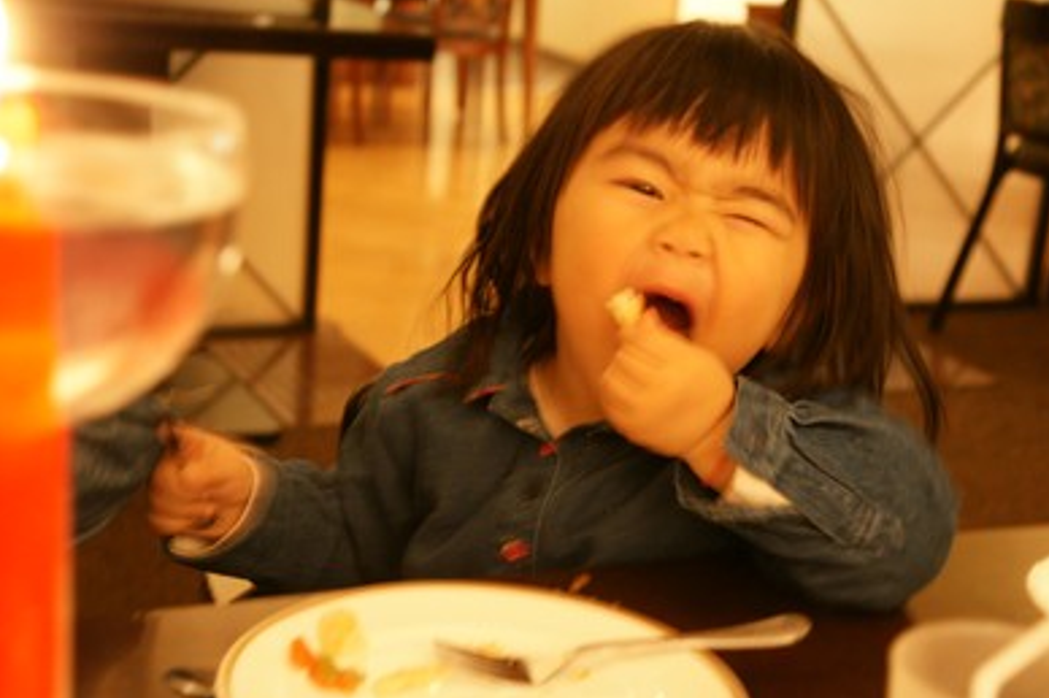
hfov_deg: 31.0
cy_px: 372
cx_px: 565
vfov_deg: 20.9
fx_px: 1892
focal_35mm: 65
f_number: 5
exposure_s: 1/4
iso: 800
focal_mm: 40
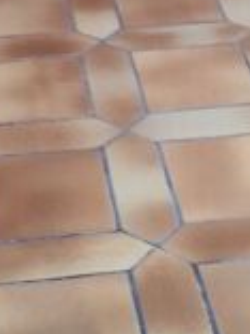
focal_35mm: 115
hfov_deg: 12.9
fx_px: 1107
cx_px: 113
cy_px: -69
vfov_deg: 16.4
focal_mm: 3.43
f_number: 2.2
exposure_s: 1/14.3
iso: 1599
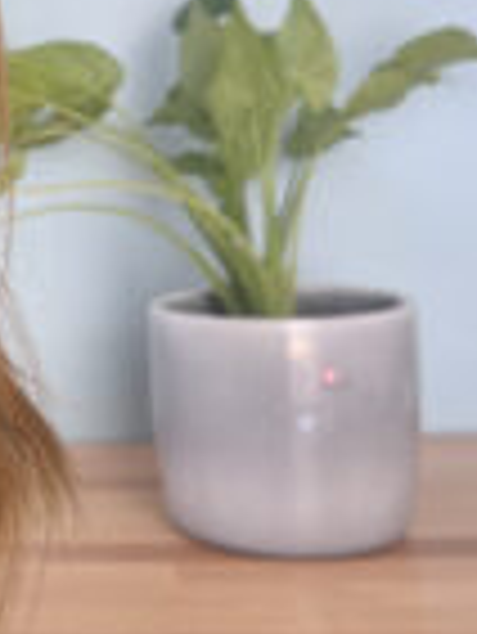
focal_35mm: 68
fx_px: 1247
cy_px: 216
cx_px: -180
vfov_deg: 28.4
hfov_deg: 19.6
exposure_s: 1/100
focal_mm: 6.76
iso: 125
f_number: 1.78
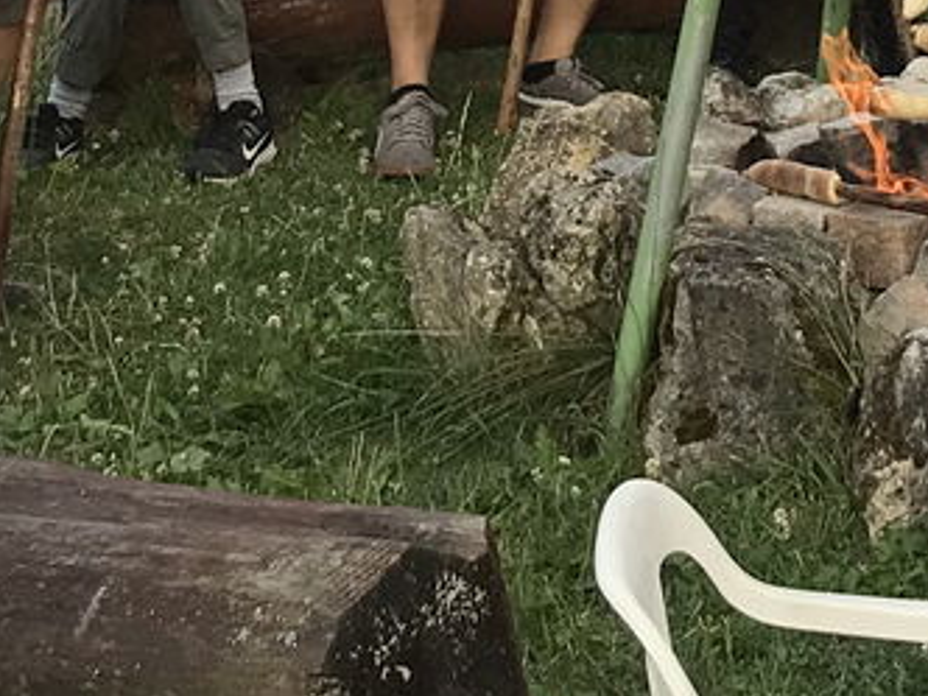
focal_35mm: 135
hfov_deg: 14.5
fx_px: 3619
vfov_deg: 10.4
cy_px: -500
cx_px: 794
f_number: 1.8
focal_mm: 3.99
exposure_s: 1/396
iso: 20
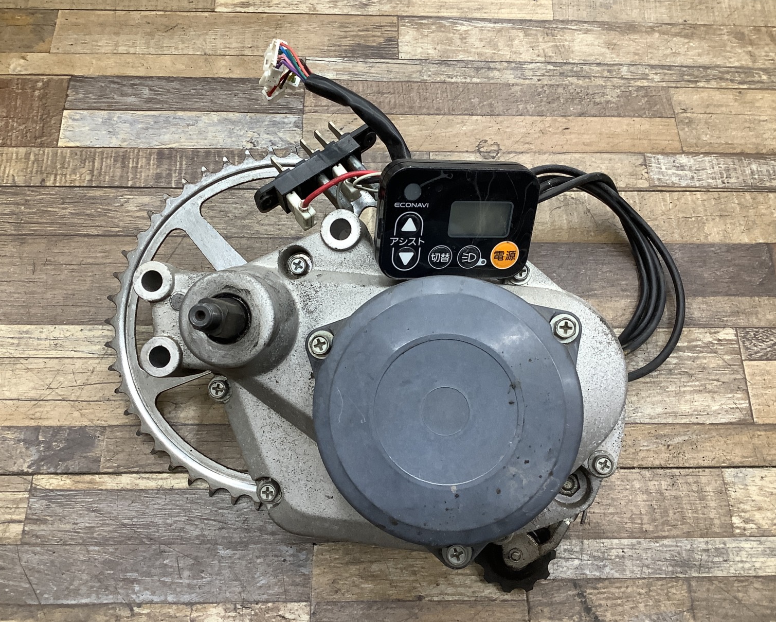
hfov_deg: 54.2
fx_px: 758
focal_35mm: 33
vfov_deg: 44.6
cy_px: 307
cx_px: 386
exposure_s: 1/50
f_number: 2.4
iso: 125
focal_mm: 3.3
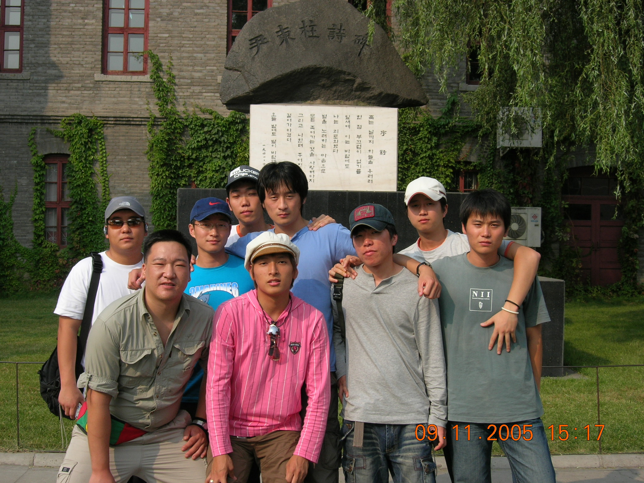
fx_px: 949
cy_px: 242
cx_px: 322
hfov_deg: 37.5
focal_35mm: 51
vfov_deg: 28.6
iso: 64
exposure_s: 1/353
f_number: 5.4
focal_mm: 10.6
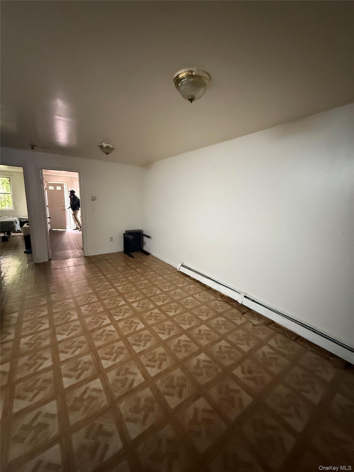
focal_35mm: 14
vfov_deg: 102.1
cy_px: 236
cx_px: 177
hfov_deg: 85.7
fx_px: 191
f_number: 2.2
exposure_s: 1/40
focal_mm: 2.22
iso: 1250
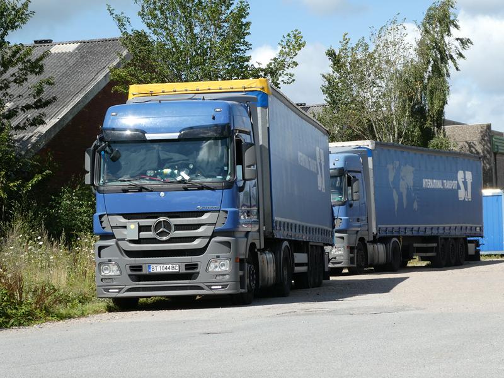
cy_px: 189
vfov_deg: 12.0
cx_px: 252
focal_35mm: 124
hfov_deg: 15.9
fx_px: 1805
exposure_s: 1/400
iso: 80
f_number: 5.2
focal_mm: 22.3
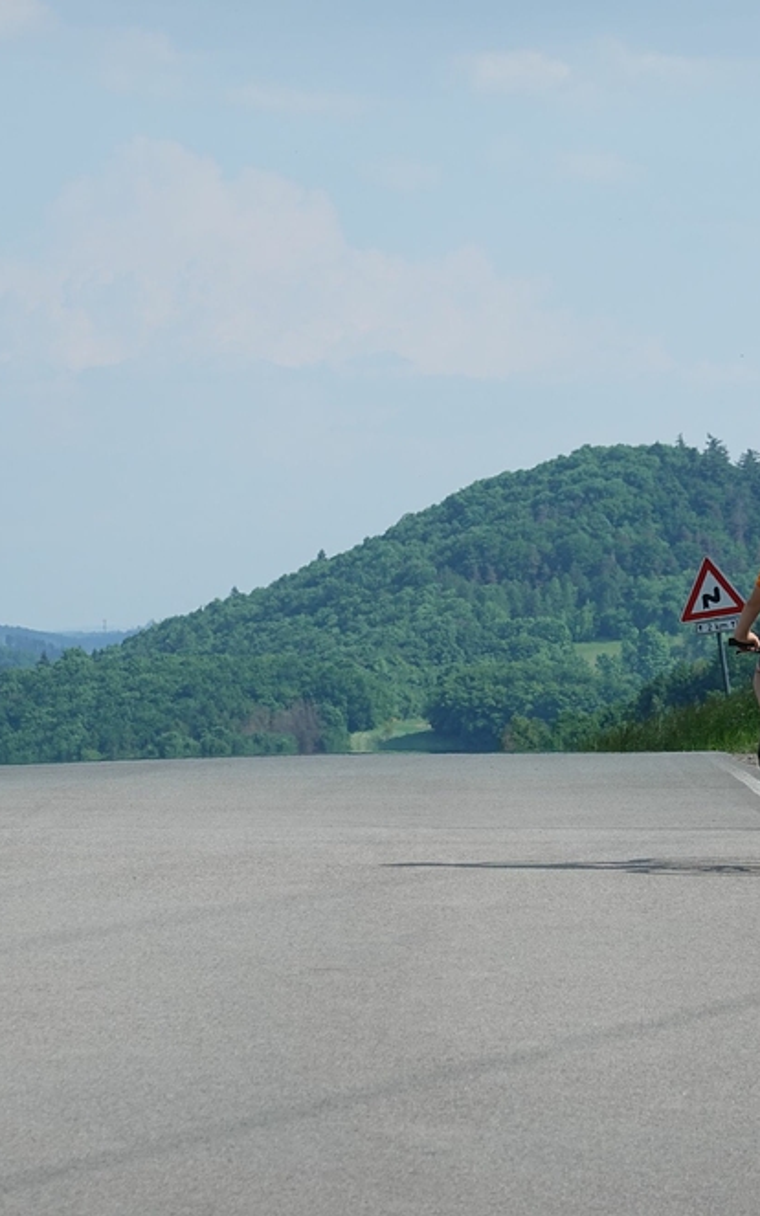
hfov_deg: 4.6
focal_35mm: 286
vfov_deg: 7.3
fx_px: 9484
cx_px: 479
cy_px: 610
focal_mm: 67.21
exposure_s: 1/320
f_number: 7.1
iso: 125
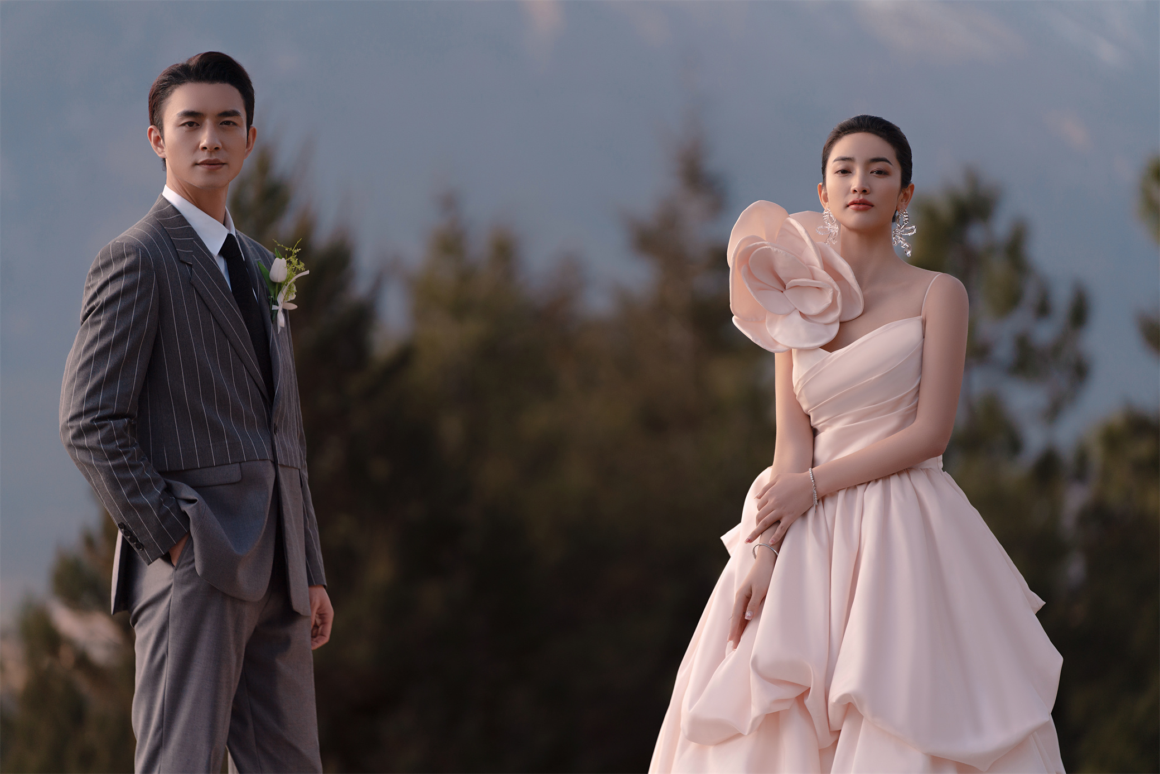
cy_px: 387
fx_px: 5993
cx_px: 580
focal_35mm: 186
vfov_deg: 7.4
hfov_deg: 11.1
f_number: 2.8
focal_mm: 186
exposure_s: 1/1600
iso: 200
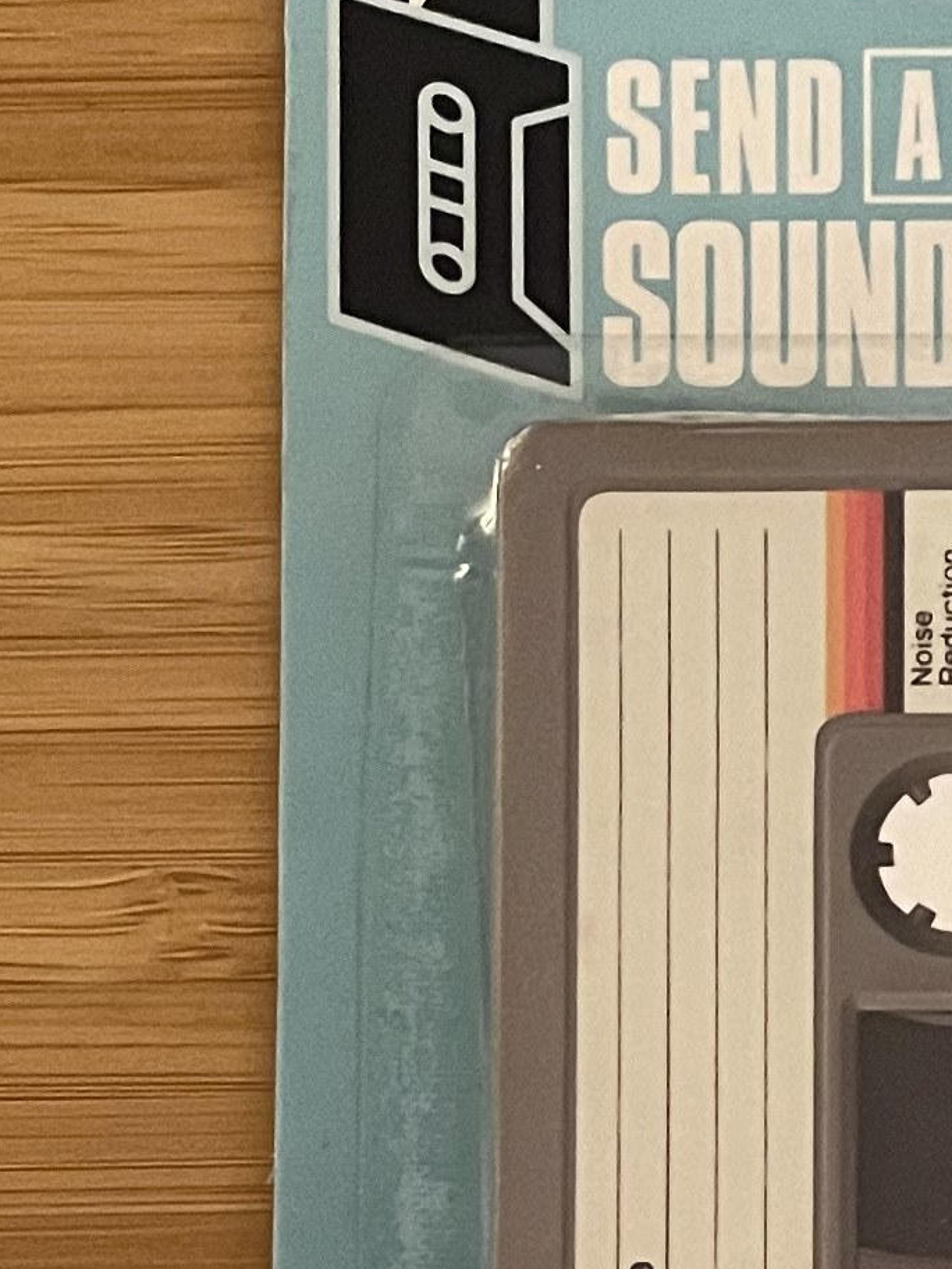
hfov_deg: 12.6
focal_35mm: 115
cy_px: 1186
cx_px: 1052
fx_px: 4217
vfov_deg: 16.8
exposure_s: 1/31
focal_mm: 4.2
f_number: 1.6
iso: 640
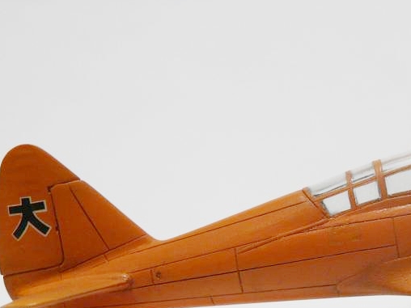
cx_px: 389
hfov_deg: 17.9
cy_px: 293
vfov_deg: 13.6
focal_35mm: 108
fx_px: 1282
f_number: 3.2
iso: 125
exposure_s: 1/50
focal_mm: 9.2
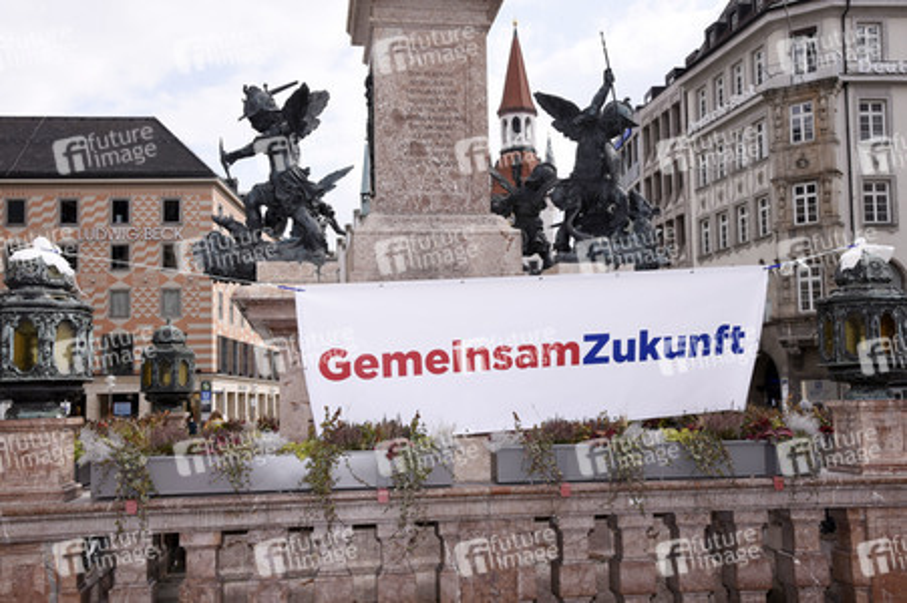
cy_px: 302
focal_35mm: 38
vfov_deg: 35.0
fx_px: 957
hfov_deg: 50.7
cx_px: 454
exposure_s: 1/160
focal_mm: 38
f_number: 11
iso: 250
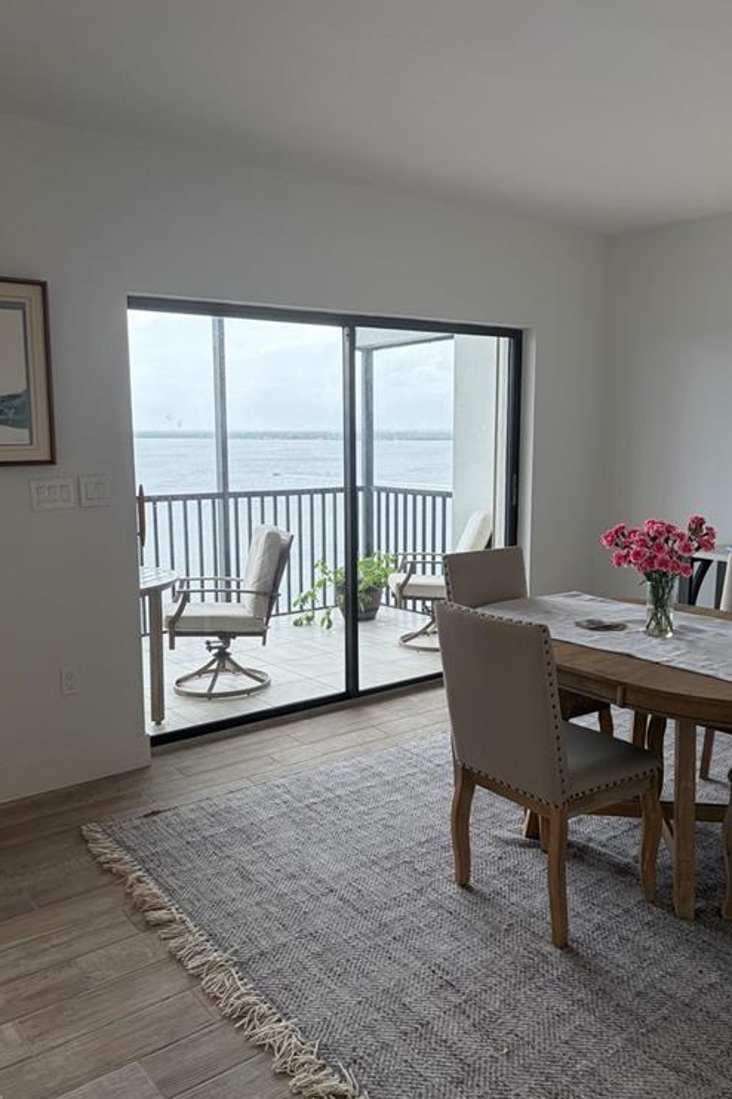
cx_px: 348
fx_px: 855
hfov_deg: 46.3
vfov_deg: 65.5
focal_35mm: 28
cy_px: 544
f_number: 1.6
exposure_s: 1/178
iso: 50
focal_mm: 5.96
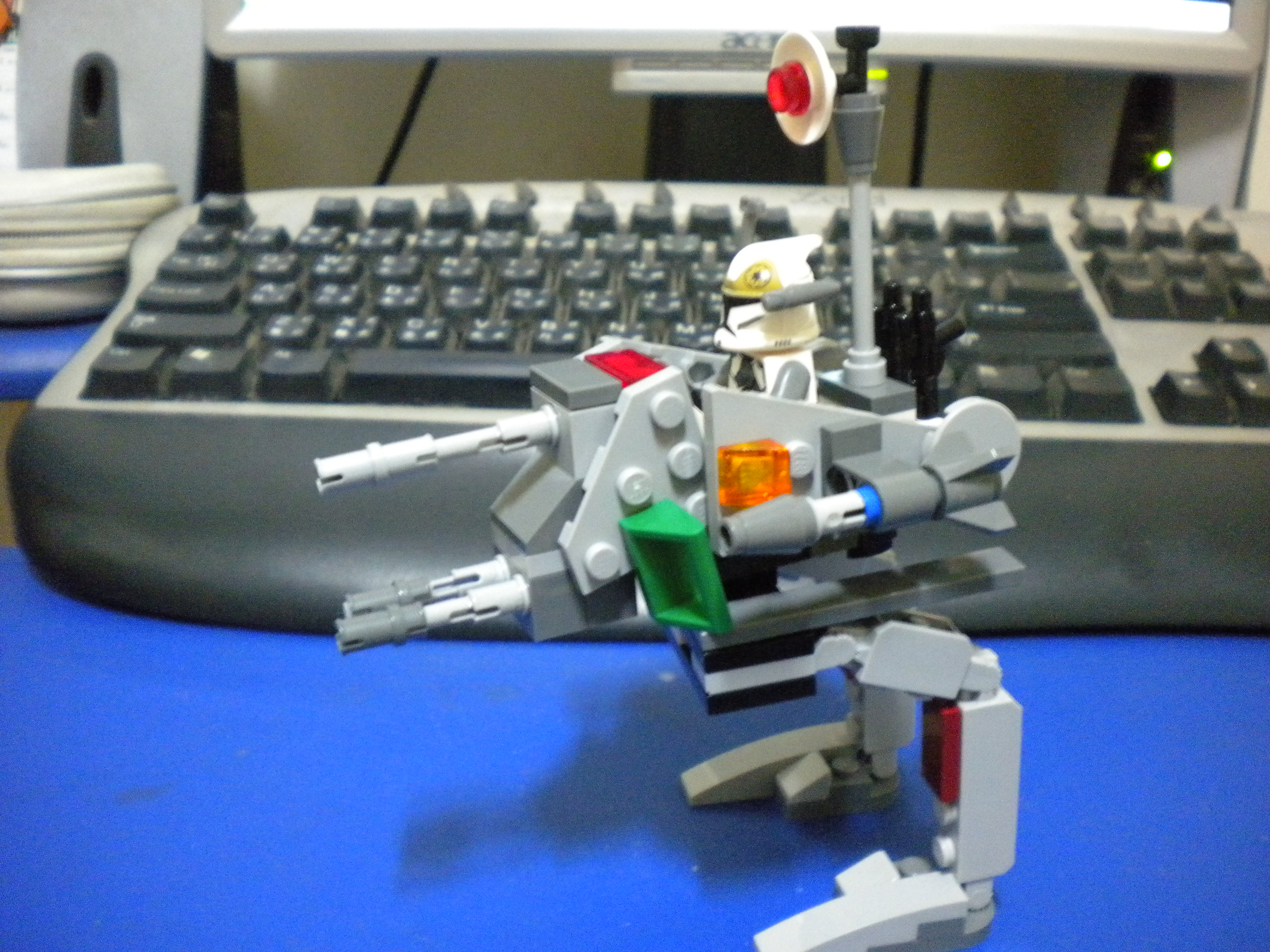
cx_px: 635
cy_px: 476
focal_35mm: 35
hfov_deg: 52.6
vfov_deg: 40.7
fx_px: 1284
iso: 800
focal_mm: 6.3
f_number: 3.1
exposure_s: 1/5.5
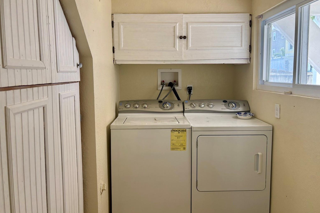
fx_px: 249
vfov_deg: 46.4
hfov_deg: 65.5
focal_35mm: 28
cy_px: 97
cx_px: 164
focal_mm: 5.96
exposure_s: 1/121
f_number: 1.6
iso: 80
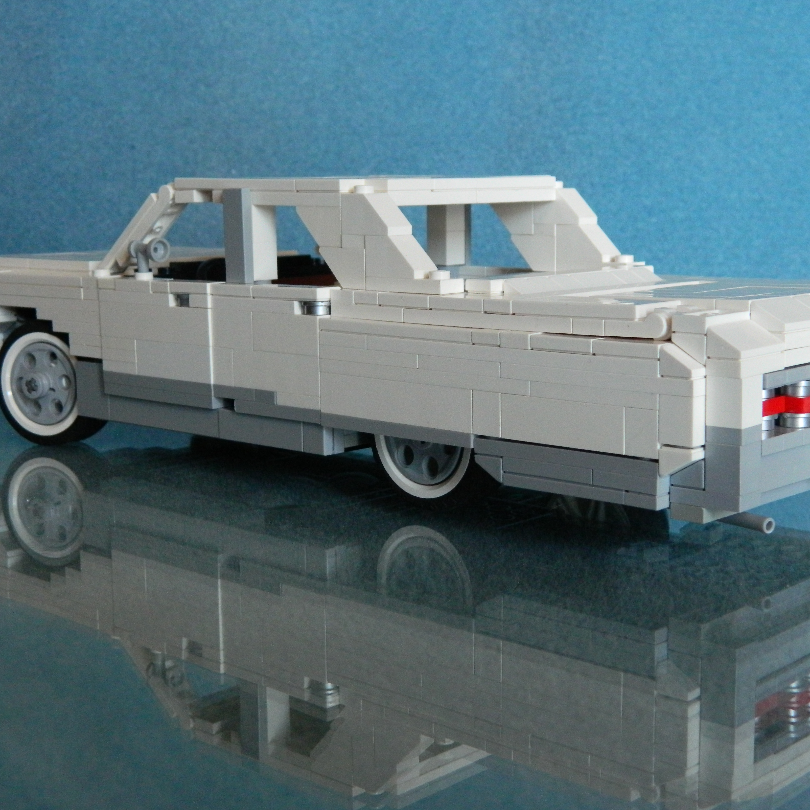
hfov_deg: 30.5
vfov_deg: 30.6
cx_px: 443
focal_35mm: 56
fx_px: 1483
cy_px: 406
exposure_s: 1/40
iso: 400
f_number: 3.6
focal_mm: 8.4
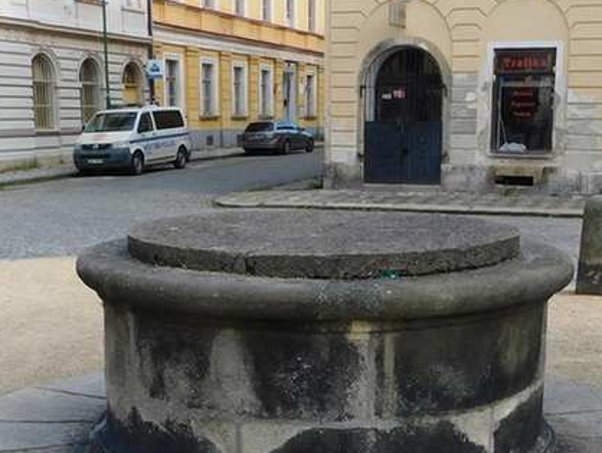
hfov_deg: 34.9
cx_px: 297
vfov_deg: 25.9
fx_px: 957
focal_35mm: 55
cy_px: 385
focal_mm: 4
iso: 125
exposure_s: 1/800
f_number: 3
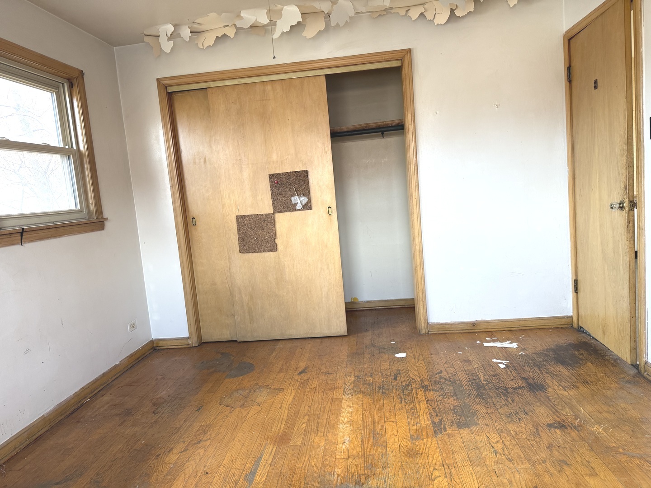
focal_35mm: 24
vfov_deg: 56.8
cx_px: 326
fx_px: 451
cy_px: 244
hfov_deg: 71.6
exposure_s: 1/109
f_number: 1.78
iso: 200
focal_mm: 6.76
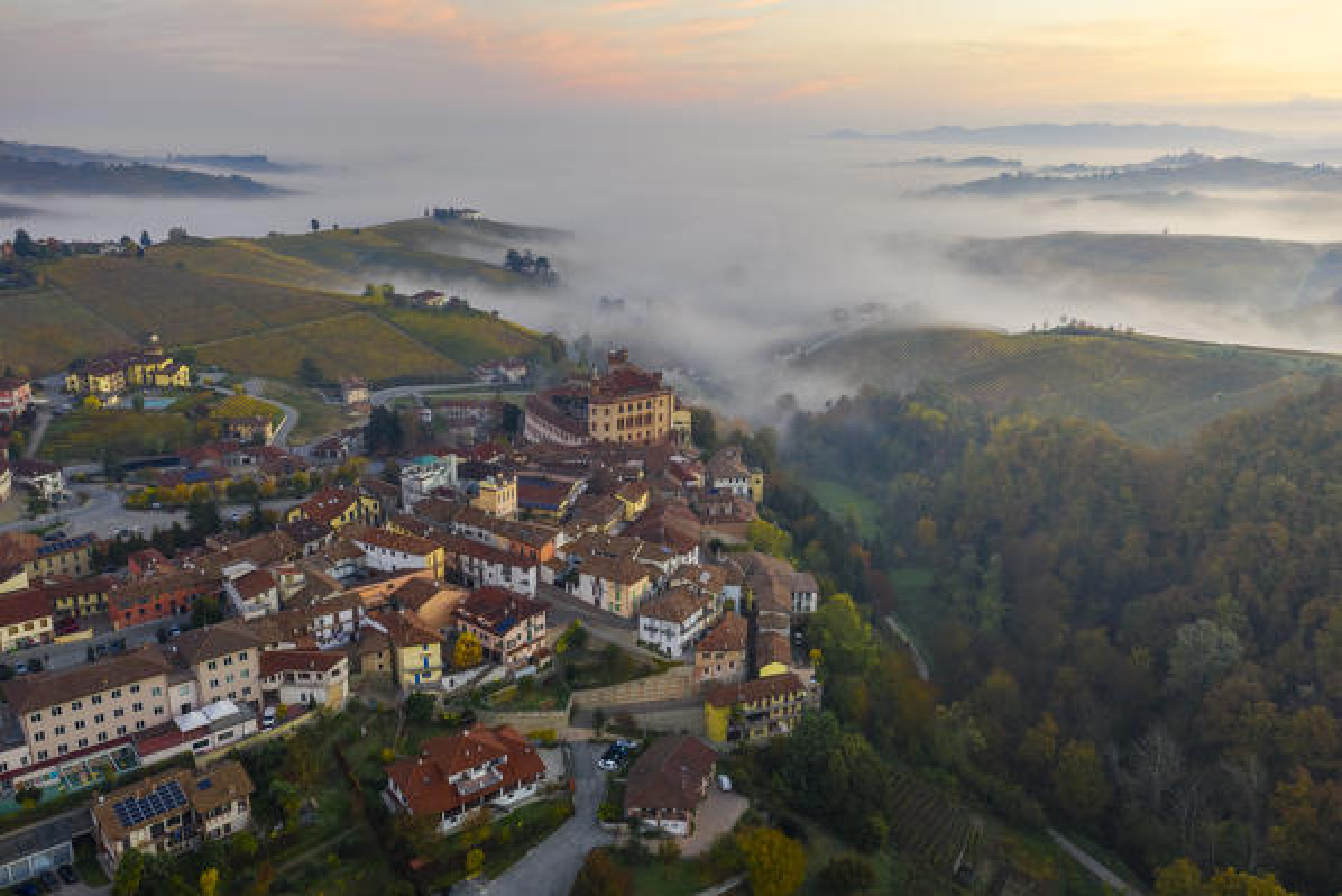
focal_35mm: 28
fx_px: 1044
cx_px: 671
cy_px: 448
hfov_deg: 65.5
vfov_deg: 46.4
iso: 100
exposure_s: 1/120
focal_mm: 10.26
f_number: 5.6
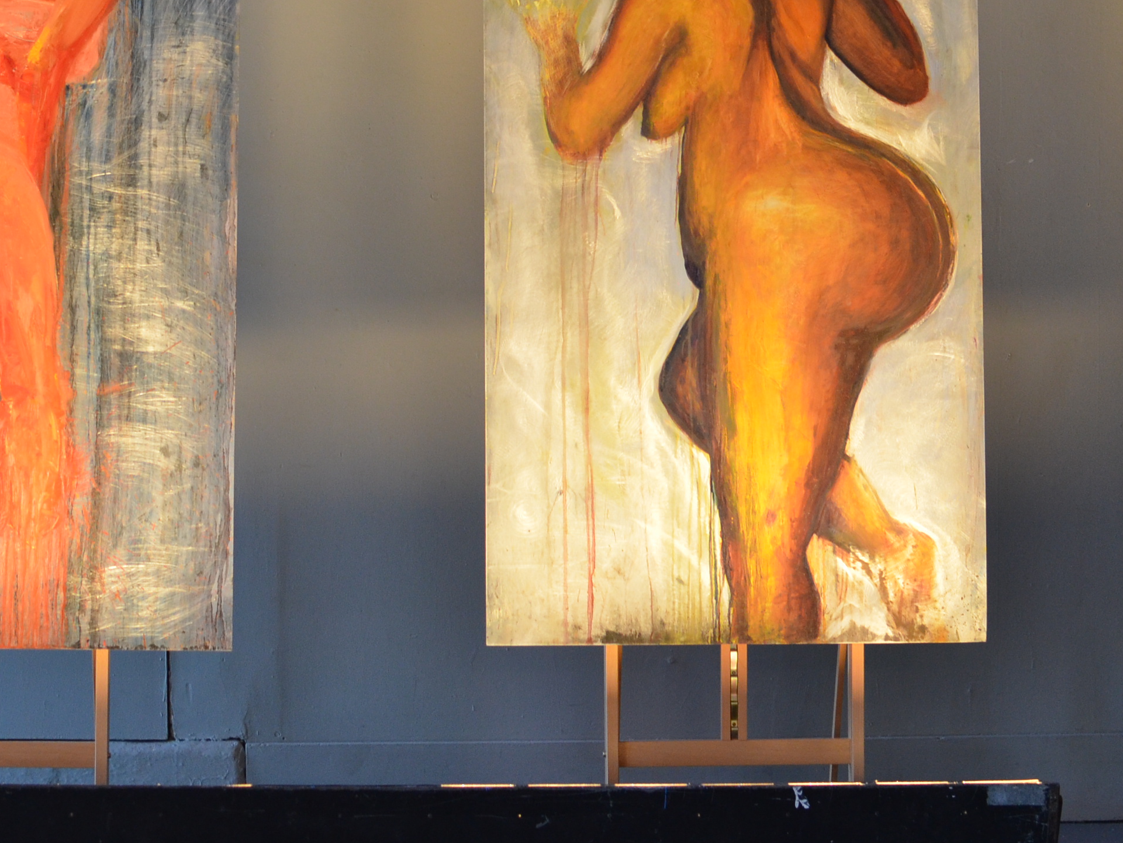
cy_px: 287
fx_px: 3145
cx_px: 399
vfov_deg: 15.2
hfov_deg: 20.2
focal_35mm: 97
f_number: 3.5
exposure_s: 1/50
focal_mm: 35
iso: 800
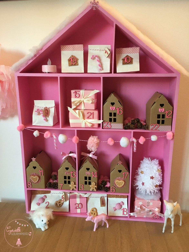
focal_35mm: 29
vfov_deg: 61.7
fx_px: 211
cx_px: 94
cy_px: 126
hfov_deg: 48.2
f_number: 2.2
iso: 250
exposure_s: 1/33
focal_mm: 4.15
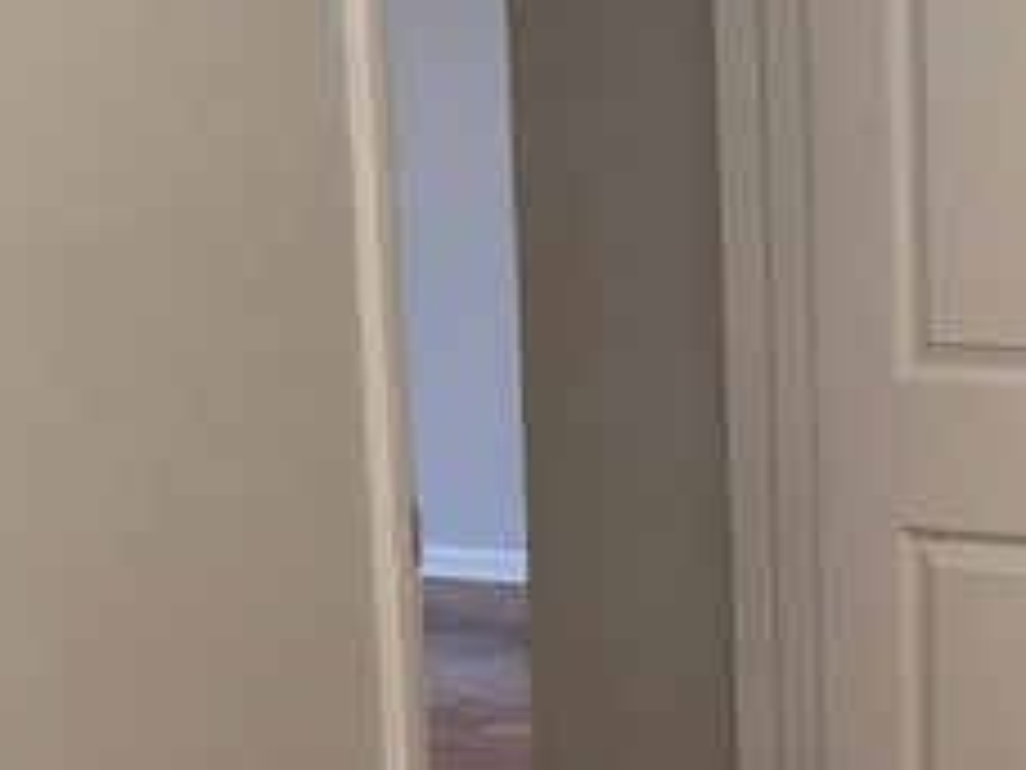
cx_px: 1323
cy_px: 603
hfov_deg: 17.2
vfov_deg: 13.6
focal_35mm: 108
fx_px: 3201
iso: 320
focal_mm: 6.76
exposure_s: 1/60
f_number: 1.78
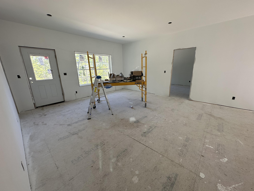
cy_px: 96
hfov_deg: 102.1
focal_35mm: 14
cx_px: 127
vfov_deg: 85.7
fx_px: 103
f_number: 2.2
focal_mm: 2.22
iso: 64
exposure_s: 1/99
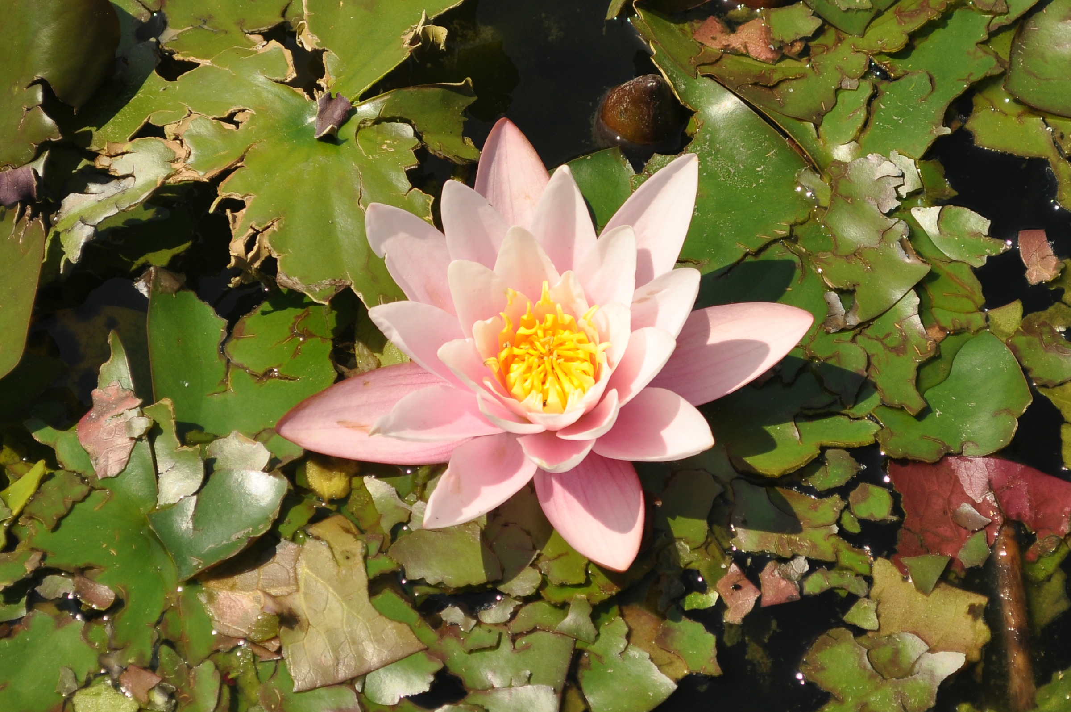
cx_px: 536
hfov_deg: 24.6
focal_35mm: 82
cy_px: 356
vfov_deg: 16.5
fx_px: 2451
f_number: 5.6
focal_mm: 55
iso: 200
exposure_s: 1/1000
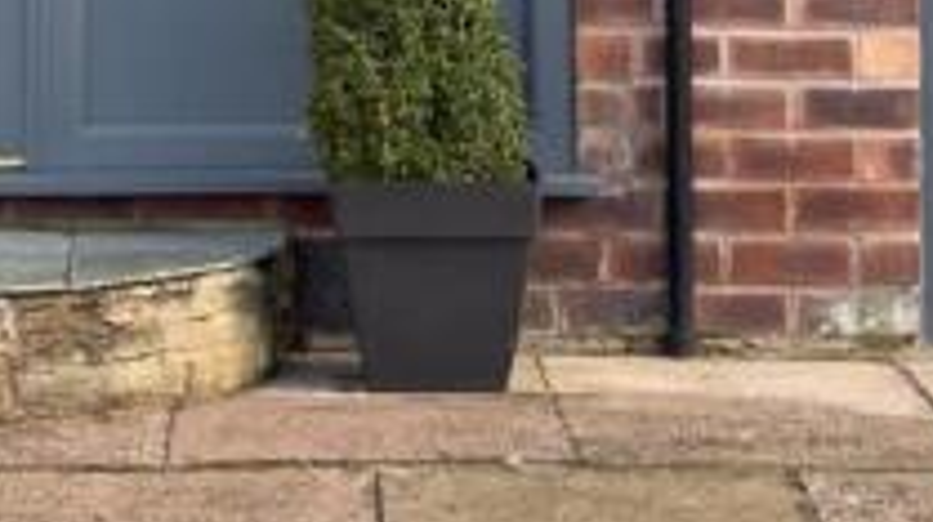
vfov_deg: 8.0
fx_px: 3608
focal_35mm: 146
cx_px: 221
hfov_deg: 14.7
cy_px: -395
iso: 64
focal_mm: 6.76
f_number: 1.78
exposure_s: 1/544
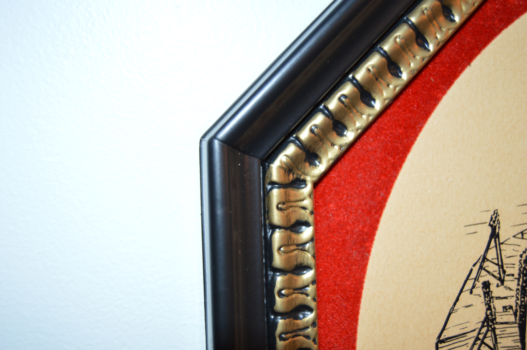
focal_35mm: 39
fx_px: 570
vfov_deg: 34.1
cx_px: 264
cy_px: 175
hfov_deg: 49.6
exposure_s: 1/60
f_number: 4
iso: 500
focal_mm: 26
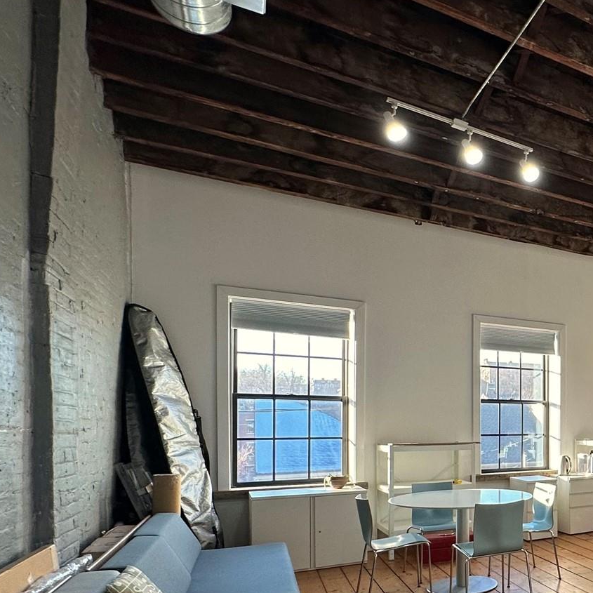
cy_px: 422
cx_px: 630
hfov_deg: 43.6
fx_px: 581
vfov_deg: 52.3
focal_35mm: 30
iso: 80
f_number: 2.2
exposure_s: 1/120
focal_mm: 2.22
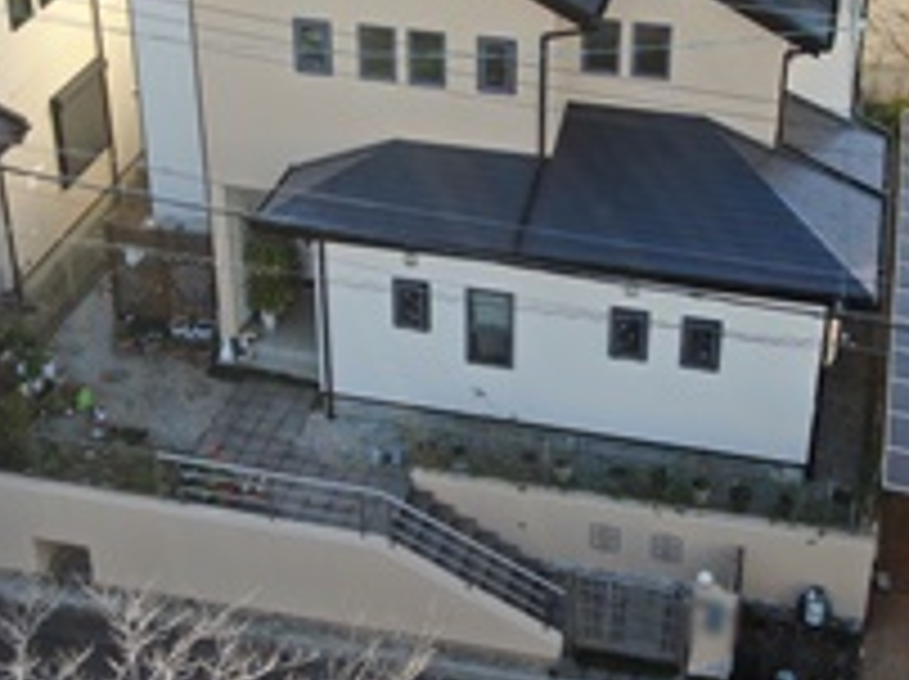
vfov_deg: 22.6
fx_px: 1679
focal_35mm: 64
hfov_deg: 30.3
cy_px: 162
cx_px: 477
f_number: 3.4
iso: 100
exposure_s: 1/200
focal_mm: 6.35
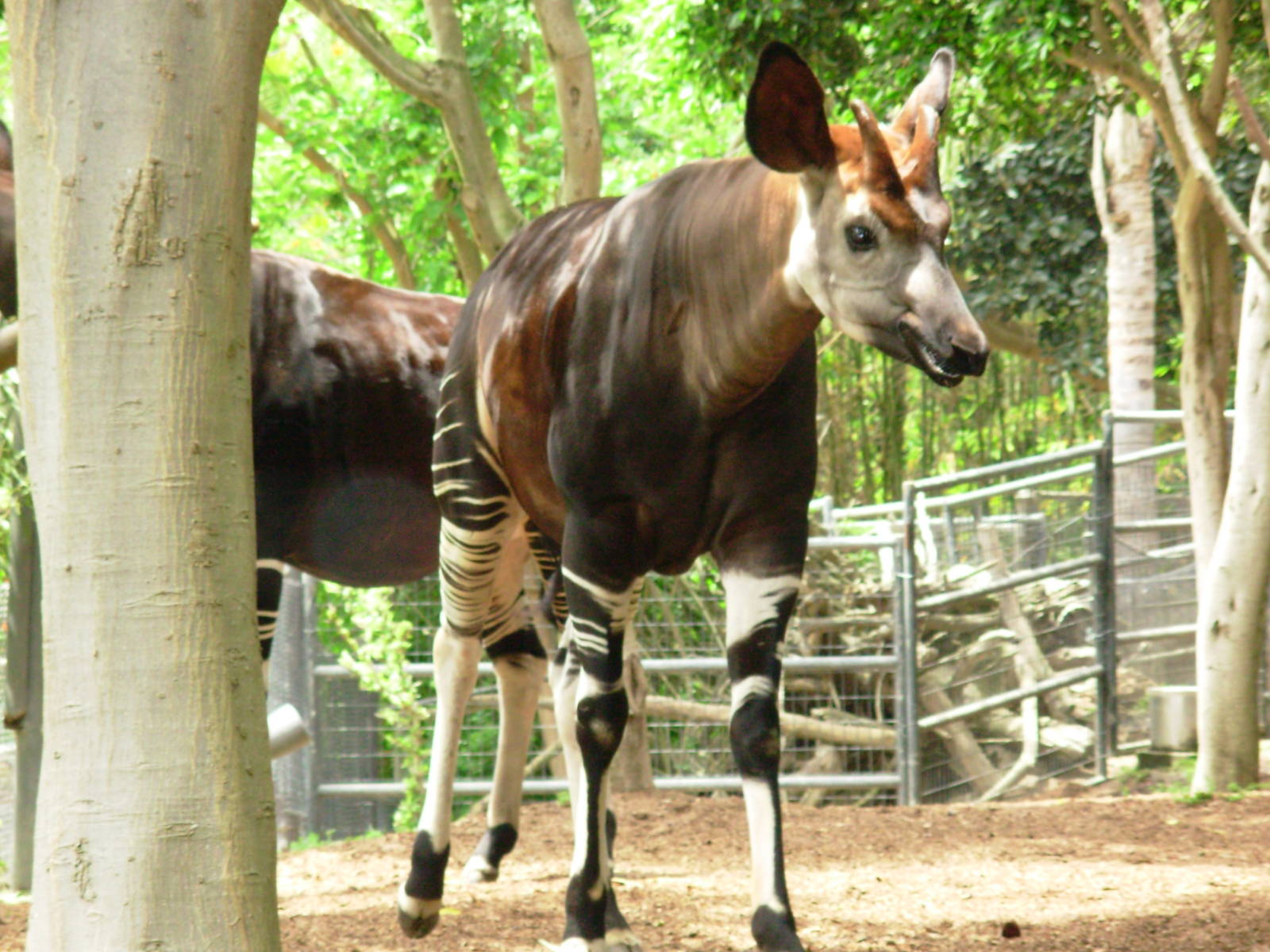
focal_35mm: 190
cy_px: 476
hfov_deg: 10.4
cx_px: 635
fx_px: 6971
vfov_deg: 7.8
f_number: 5
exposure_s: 1/111
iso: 200
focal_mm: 31.4
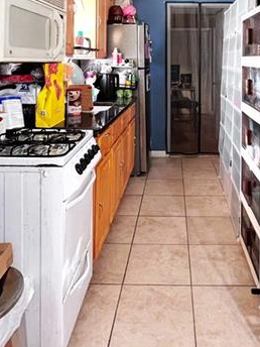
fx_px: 290
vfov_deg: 56.6
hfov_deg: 47.4
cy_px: 64
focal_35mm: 29
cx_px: 174
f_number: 1.8
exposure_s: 1/60
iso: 640
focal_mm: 1.57
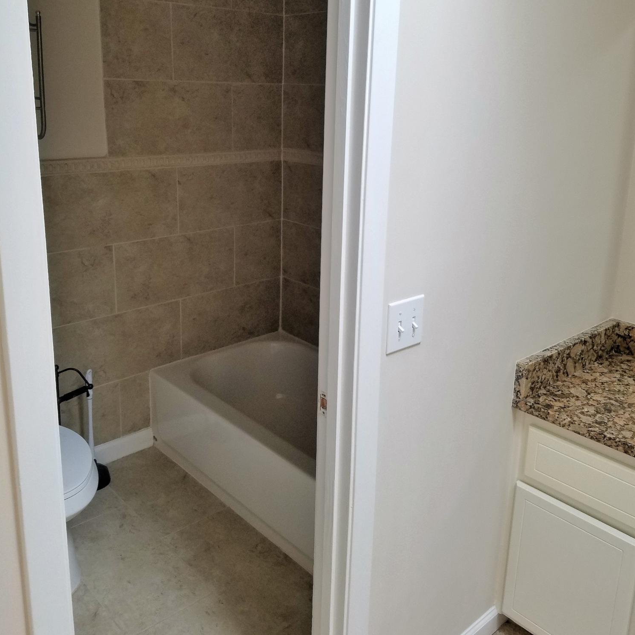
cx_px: 320
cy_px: 256
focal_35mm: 31
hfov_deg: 52.5
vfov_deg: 52.2
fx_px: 643
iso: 125
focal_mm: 4.2
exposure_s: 1/60
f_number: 1.7
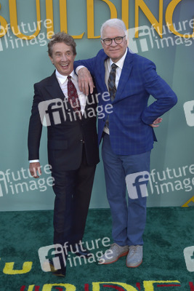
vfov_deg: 41.1
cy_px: 146
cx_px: 97
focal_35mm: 48
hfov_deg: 28.1
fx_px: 388
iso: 400
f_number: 6.3
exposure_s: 1/250
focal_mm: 48
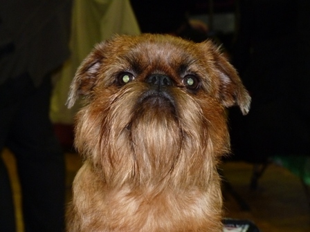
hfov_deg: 15.8
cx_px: 155
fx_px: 1119
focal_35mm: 125
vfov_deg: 11.9
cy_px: 116
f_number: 3.6
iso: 400
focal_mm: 22.3
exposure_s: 1/80
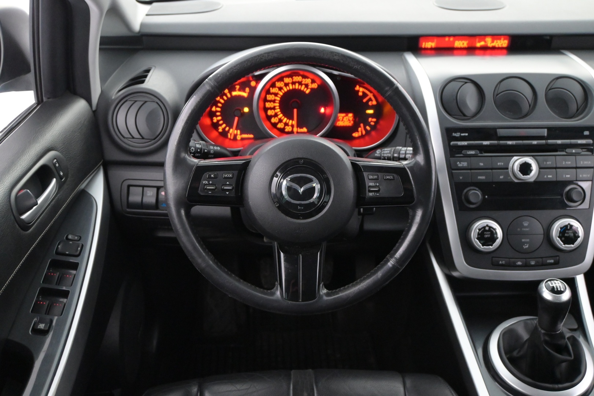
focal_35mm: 38
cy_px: 198
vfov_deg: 35.5
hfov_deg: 51.3
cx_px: 297
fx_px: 619
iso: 4500
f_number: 4.2
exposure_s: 1/40
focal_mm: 25
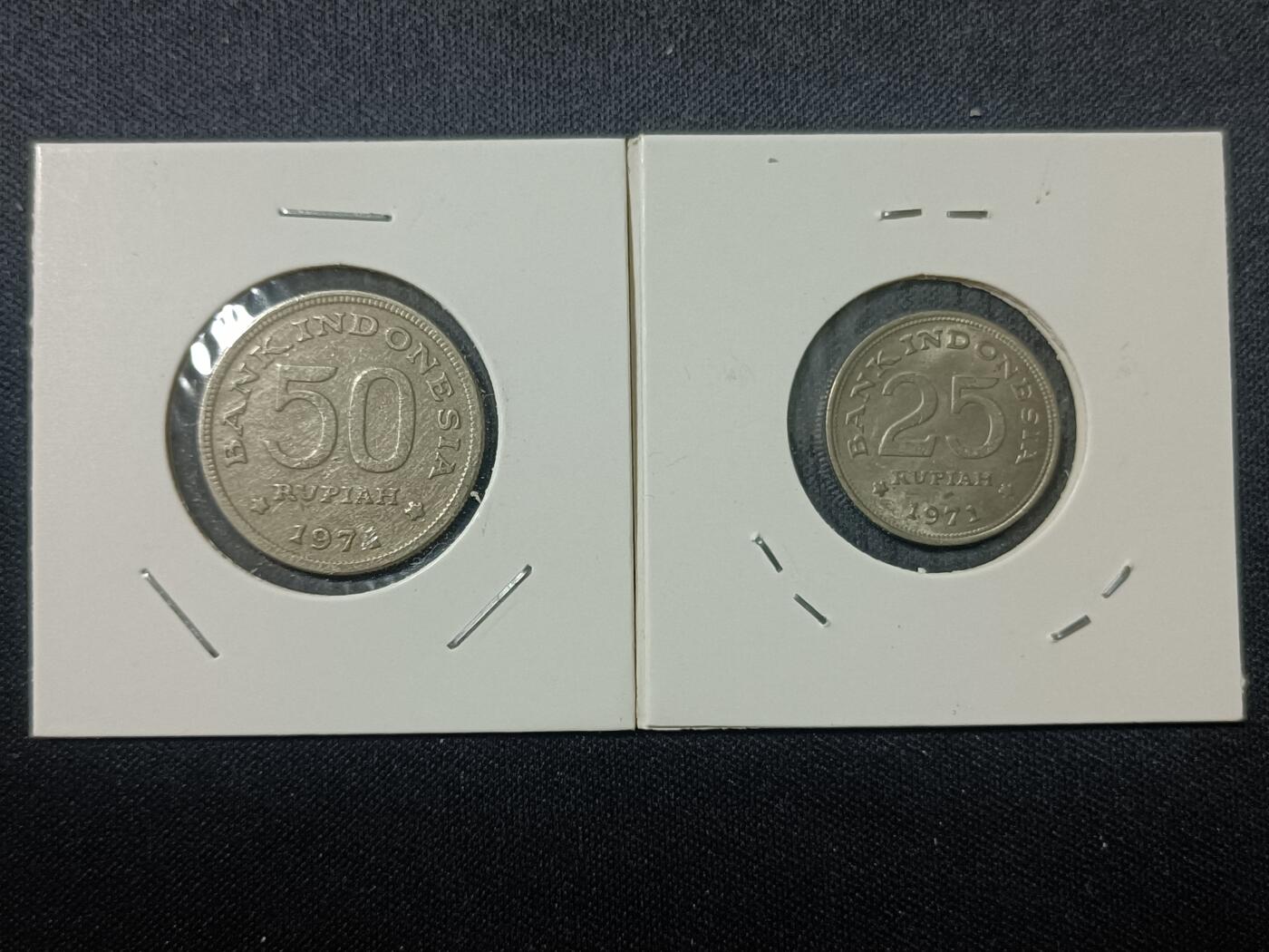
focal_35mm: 38
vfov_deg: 37.7
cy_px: 476
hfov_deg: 49.0
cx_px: 634
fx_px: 1393
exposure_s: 1/33.3
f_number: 1.8
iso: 1128
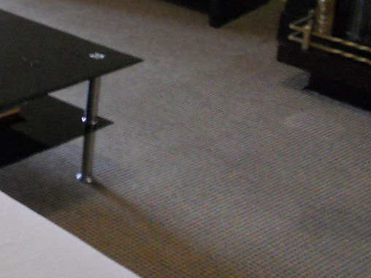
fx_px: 911
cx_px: -158
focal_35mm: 85
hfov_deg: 20.3
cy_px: -49
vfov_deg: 16.7
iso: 400
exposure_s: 1/8
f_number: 3.2
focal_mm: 4.9
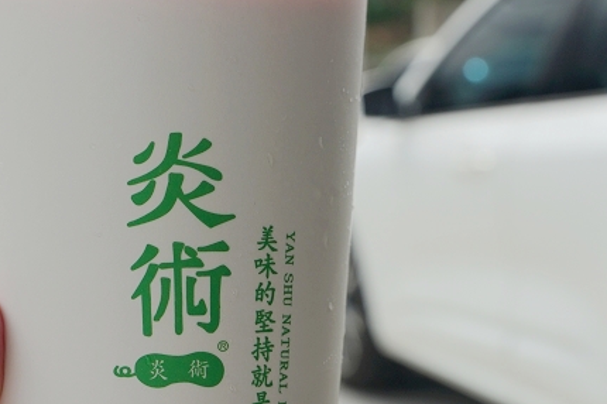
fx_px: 1365
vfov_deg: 16.8
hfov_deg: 24.8
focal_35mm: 81
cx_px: 151
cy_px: 290
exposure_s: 1/200
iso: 100
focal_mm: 29
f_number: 6.3
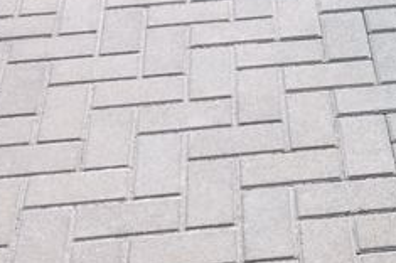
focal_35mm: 98
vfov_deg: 13.9
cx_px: 352
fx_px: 1077
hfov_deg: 20.4
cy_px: 145
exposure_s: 1/640
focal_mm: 36
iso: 500
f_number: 11
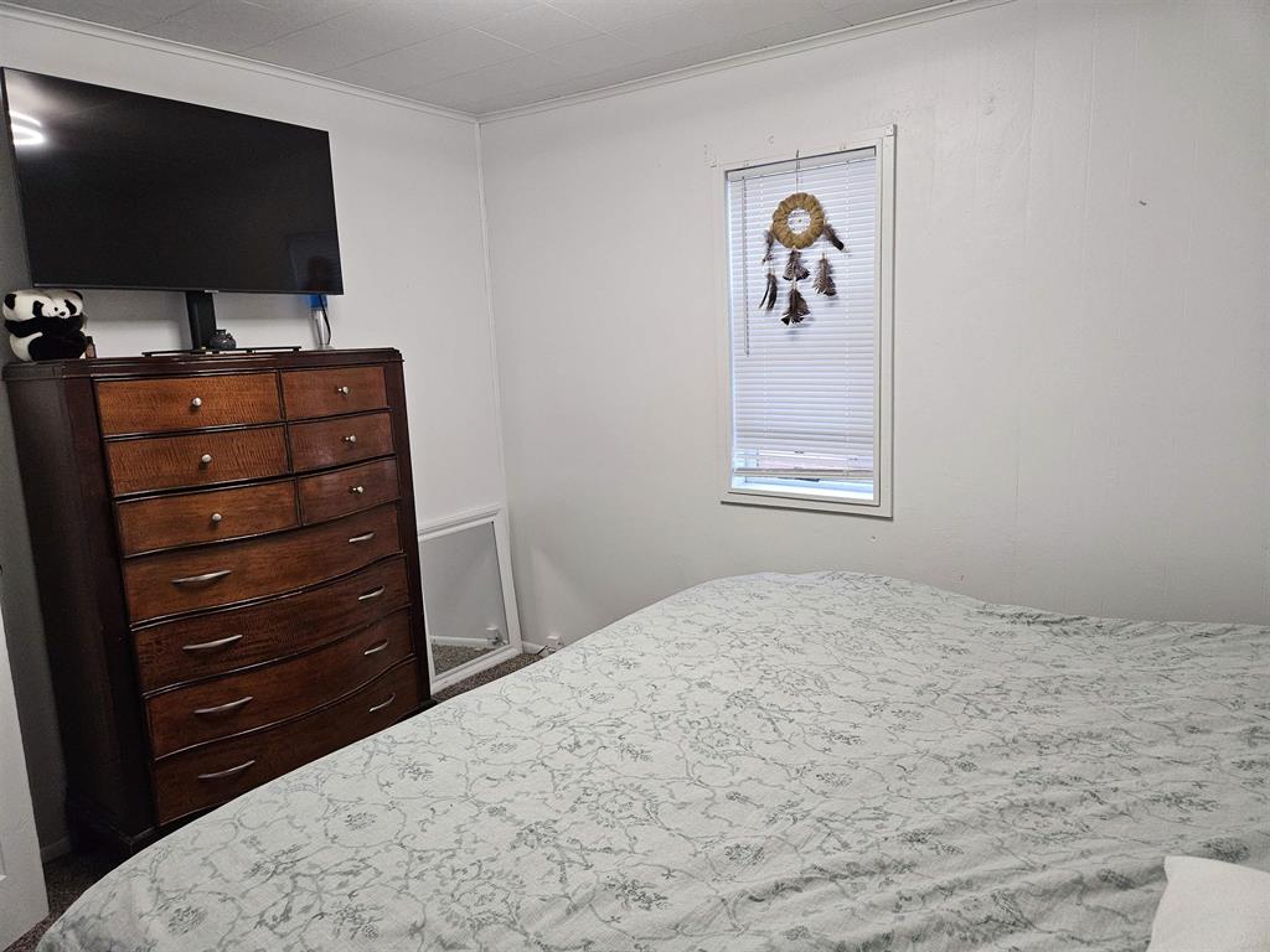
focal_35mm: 23
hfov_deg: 73.9
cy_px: 476
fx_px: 844
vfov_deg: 58.9
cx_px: 635
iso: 800
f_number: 1.8
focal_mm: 5.4
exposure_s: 1/120
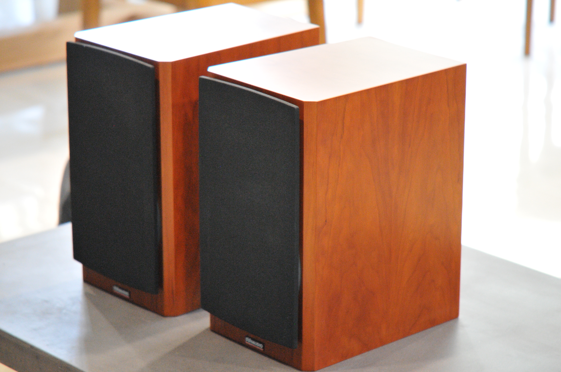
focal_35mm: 128
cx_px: 280
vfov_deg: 10.7
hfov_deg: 16.1
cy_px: 186
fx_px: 1984
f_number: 3.5
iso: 3200
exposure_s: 1/60
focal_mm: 85
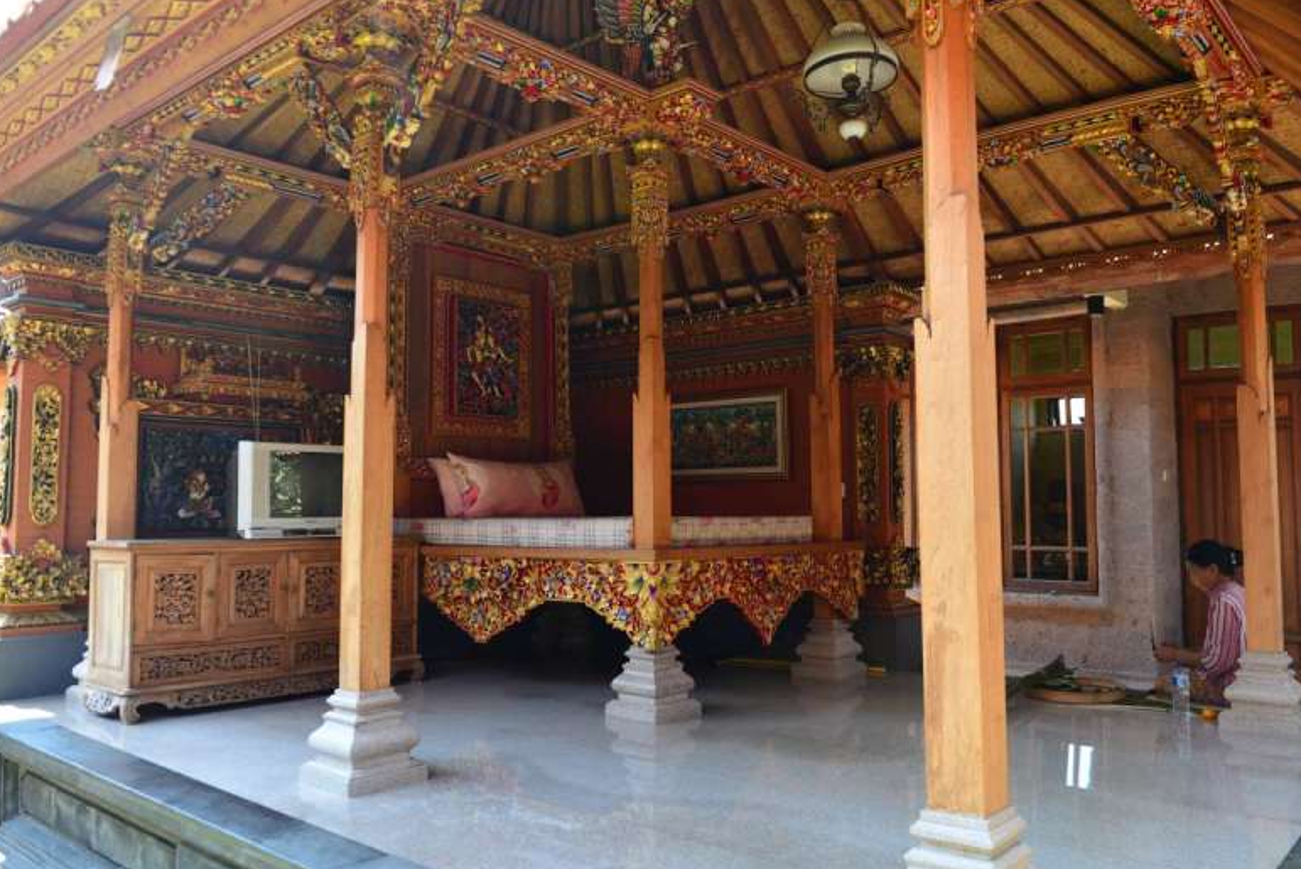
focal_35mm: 28
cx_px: 667
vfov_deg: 46.5
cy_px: 434
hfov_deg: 65.4
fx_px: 1012
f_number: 4
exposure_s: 1/60
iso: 100
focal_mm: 27
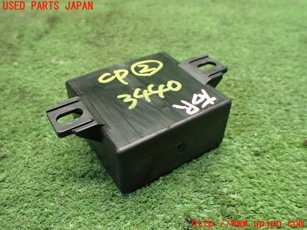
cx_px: 154
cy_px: 115
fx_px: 266
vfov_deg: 46.8
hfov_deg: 60.0
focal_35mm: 30
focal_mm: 5.4
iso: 800
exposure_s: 1/100
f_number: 2.3
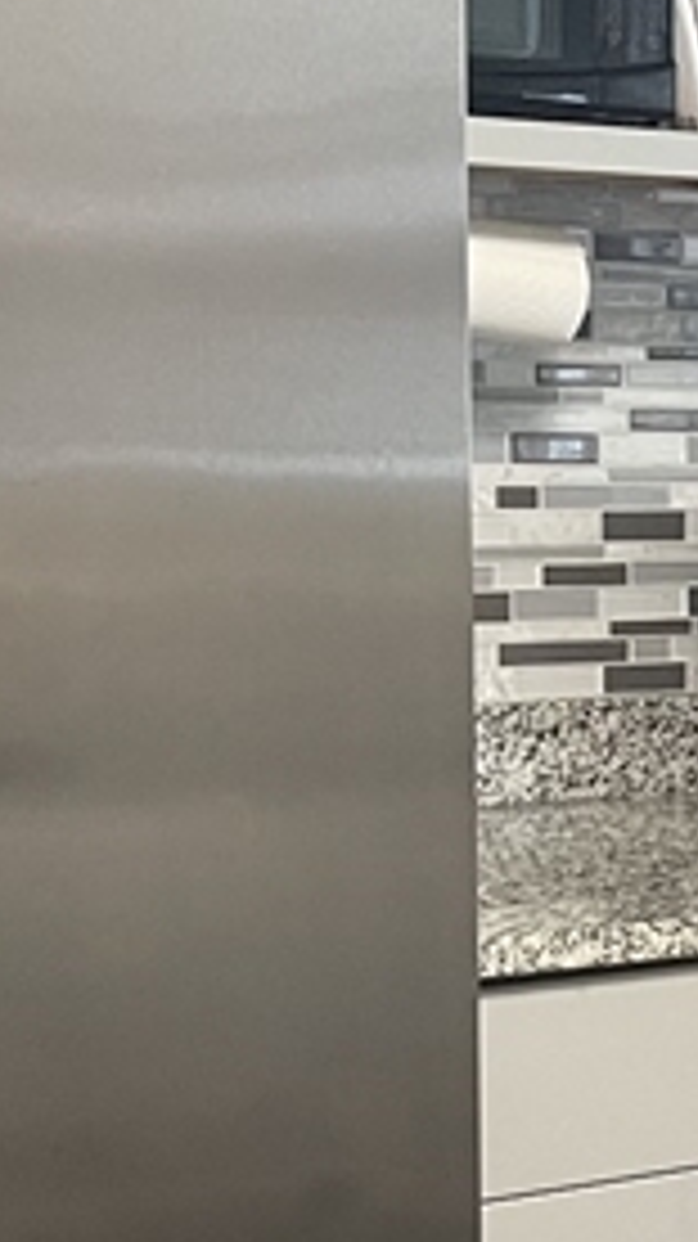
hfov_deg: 11.1
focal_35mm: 101
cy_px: 1044
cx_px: 1274
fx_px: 3327
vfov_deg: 20.8
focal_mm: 5.1
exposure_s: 1/60
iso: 320
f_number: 1.6
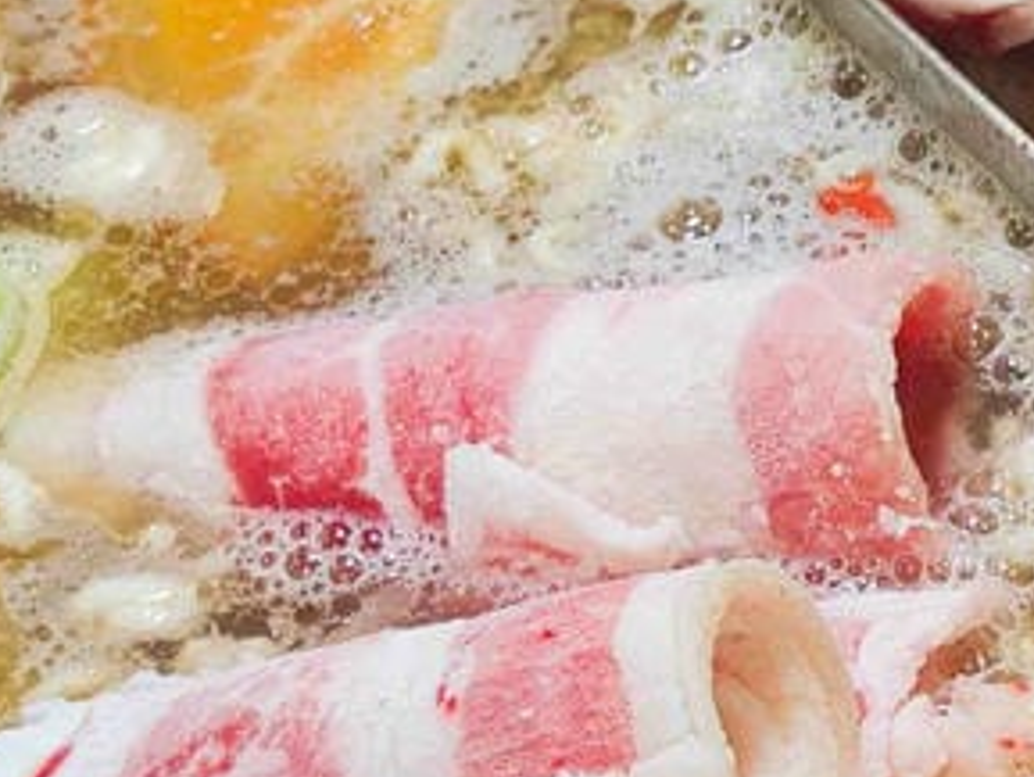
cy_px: 652
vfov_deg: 7.8
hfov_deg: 10.0
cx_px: 1553
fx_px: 5708
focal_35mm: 191
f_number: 2.8
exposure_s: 1/120
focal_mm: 8.72
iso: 125
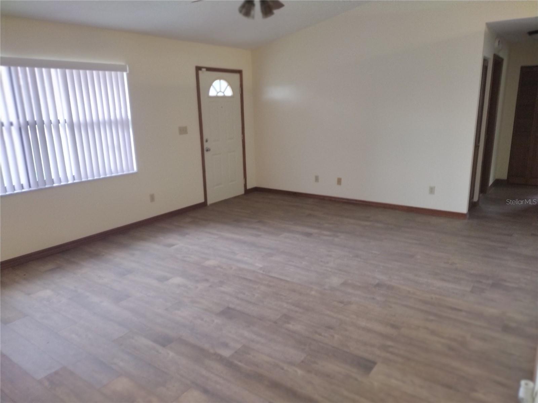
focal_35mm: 27
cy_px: 202
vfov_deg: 51.4
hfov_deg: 65.3
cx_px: 269
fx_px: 420
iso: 224
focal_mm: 4.71
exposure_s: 1/60
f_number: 1.7
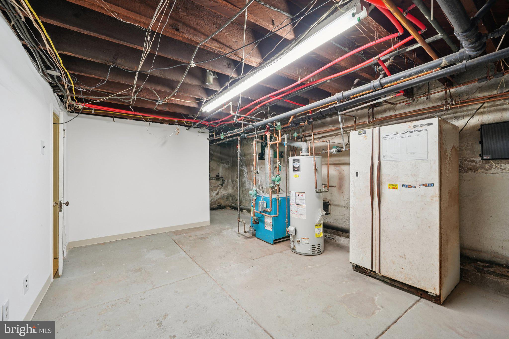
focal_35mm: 14
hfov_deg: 104.3
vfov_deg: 81.2
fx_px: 198
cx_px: 254
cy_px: 170
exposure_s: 1/10
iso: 400
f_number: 8
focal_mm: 14
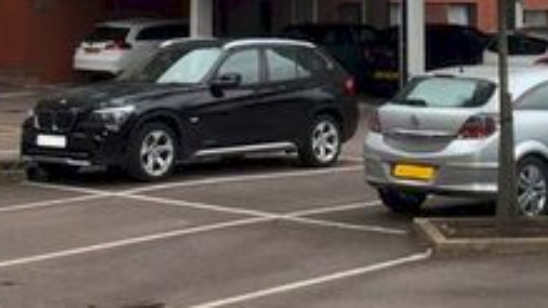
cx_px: 360
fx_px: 1569
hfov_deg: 19.8
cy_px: -209
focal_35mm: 108
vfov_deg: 10.6
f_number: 2.4
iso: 25
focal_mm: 3.3
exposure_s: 1/226
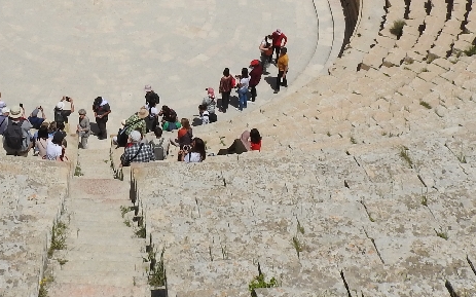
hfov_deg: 30.5
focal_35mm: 66
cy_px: -21
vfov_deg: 19.0
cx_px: 108
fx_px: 856
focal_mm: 4.3
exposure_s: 1/2000
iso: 100
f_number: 4.8
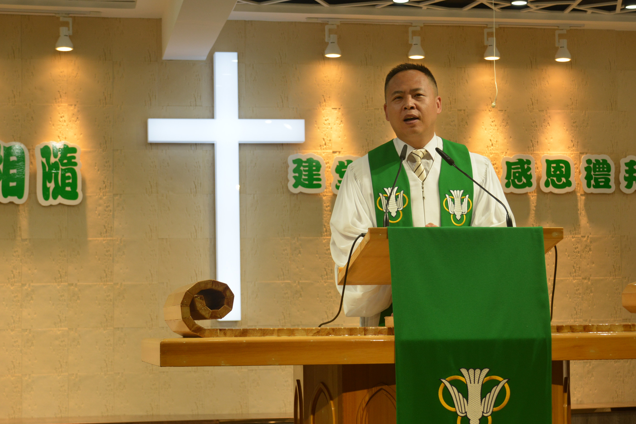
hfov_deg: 25.0
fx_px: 1431
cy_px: 244
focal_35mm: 81
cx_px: 385
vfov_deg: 16.9
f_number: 6.3
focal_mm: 44
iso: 400
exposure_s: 1/160
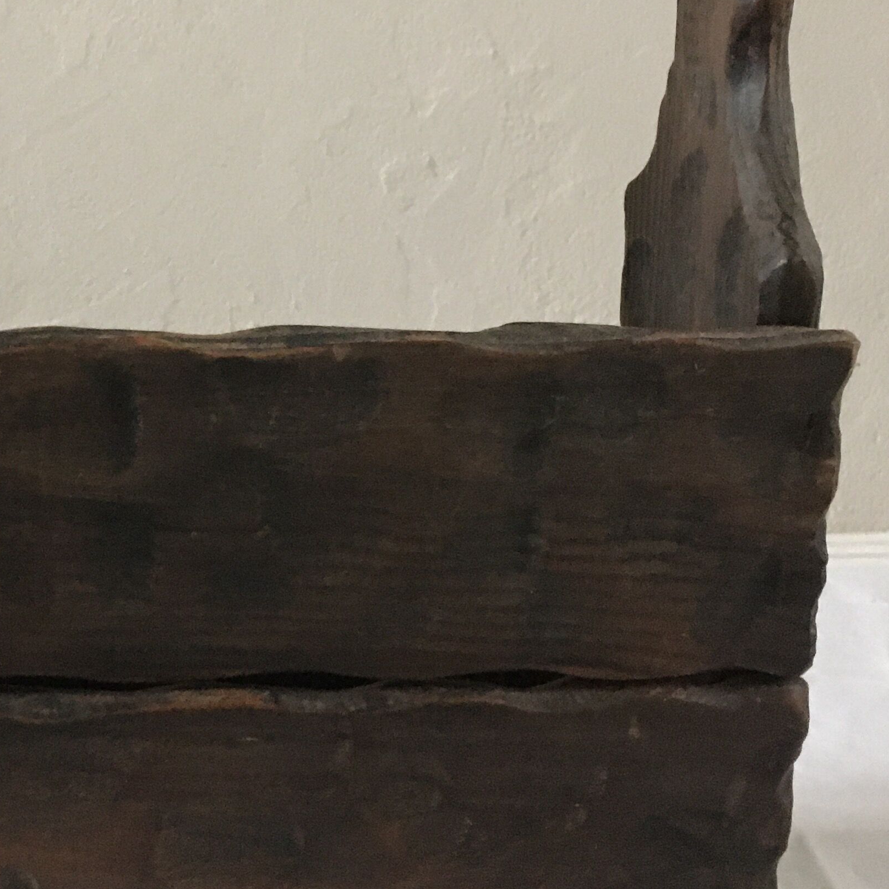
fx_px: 1860
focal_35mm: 64
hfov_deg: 26.0
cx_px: 77
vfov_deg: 26.7
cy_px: 270
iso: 500
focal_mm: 4.15
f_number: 2.2
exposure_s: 1/17
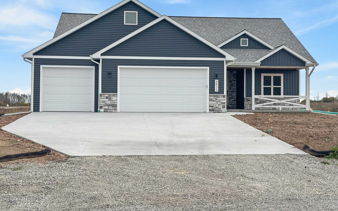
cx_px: 169
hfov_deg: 39.6
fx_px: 470
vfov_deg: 25.3
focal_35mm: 51
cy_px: 89
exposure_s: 1/3876
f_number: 1.78
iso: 80
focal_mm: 6.86
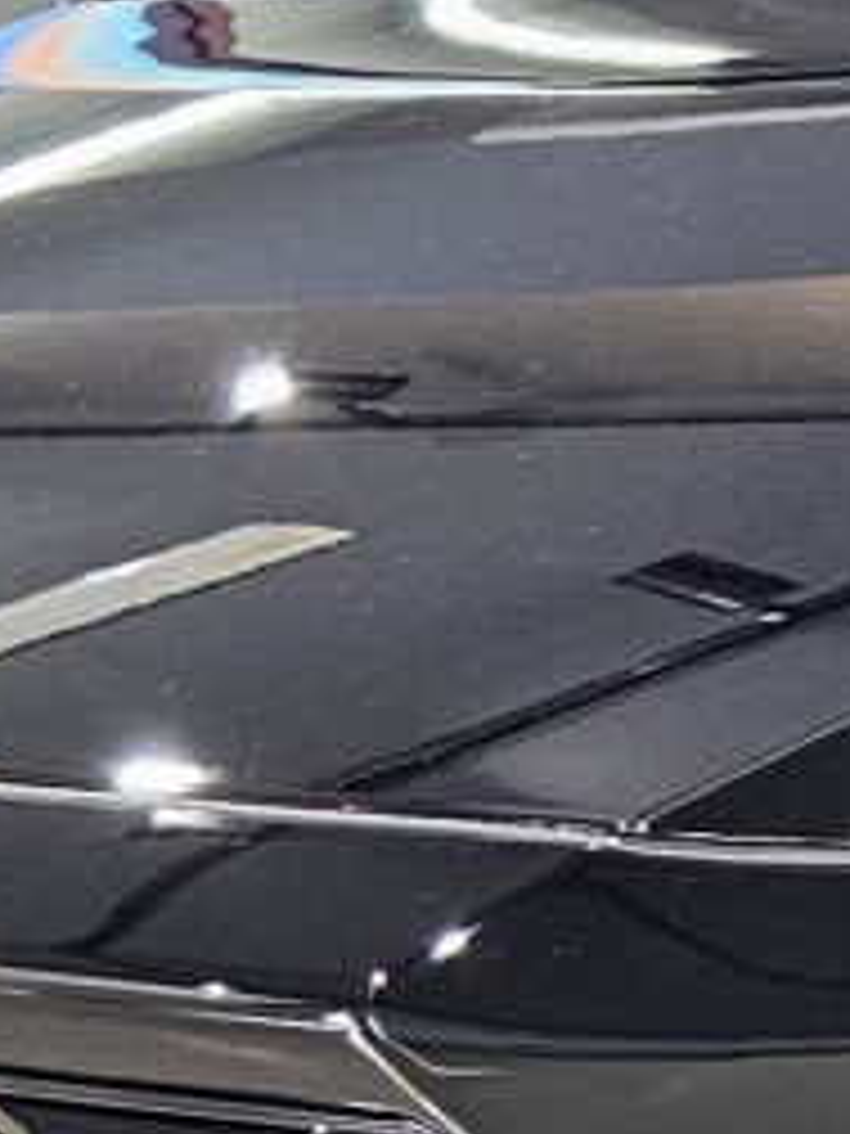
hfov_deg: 7.7
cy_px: 1678
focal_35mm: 175
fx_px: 5730
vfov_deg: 10.9
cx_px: 2316
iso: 800
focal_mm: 6.3
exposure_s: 1/100
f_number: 1.7
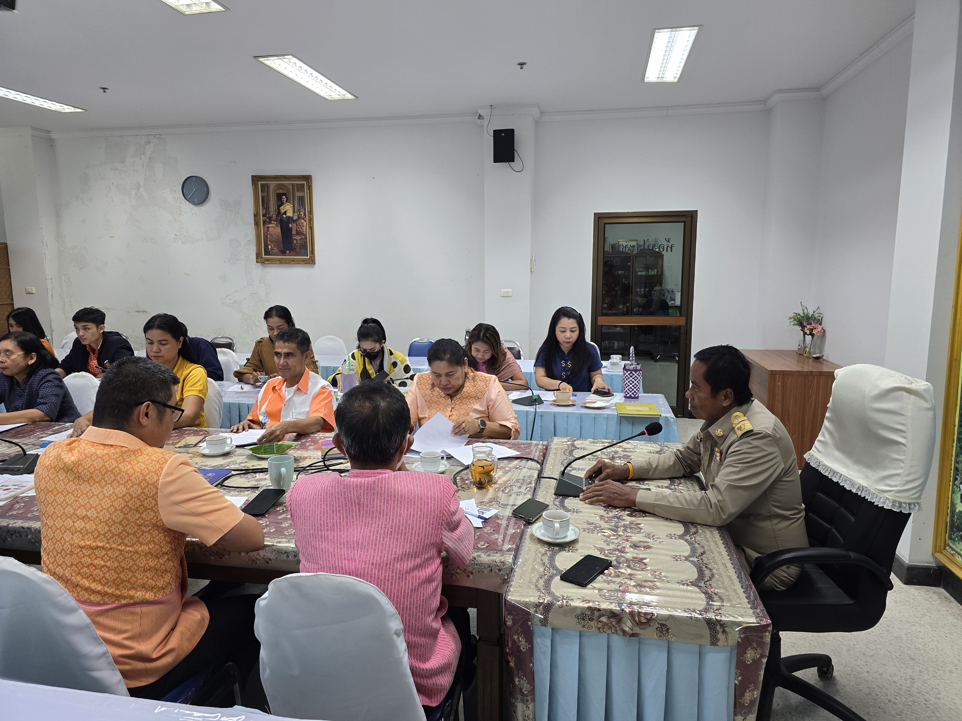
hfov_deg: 73.9
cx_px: 481
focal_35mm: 23
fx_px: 639
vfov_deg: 58.9
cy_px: 360
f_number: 1.7
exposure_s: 1/100
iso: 200
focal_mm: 6.3
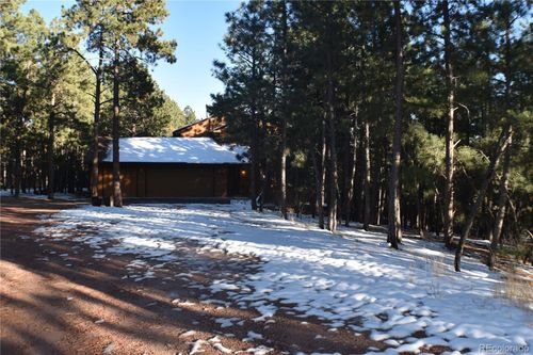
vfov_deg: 35.5
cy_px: 178
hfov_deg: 51.3
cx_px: 266
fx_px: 555
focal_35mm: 38
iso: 100
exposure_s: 1/125
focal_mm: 25
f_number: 5.6
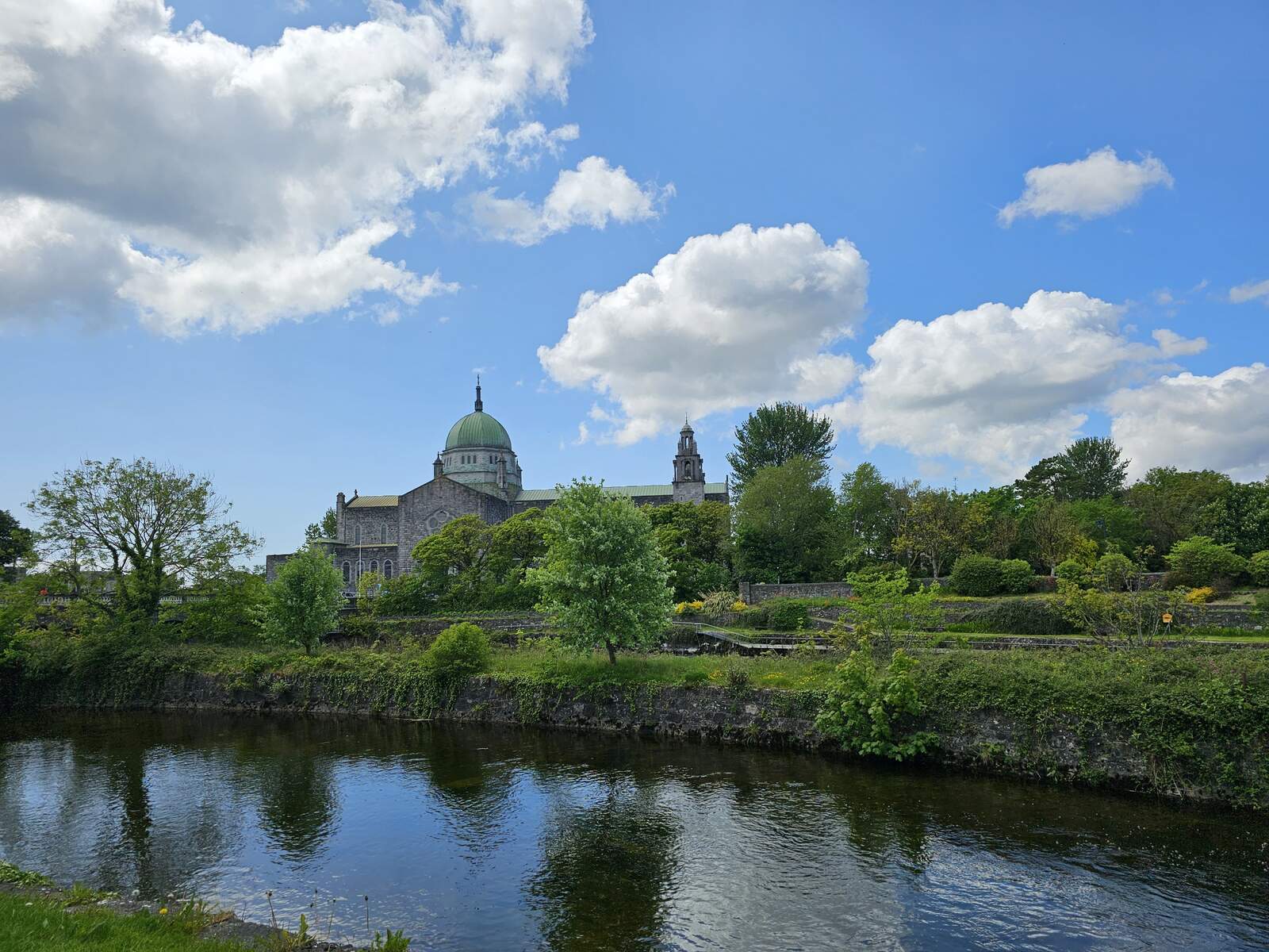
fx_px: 843
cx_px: 634
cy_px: 476
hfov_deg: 73.9
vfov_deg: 58.9
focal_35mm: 23
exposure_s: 1/1250
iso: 10
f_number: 1.7
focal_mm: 6.3
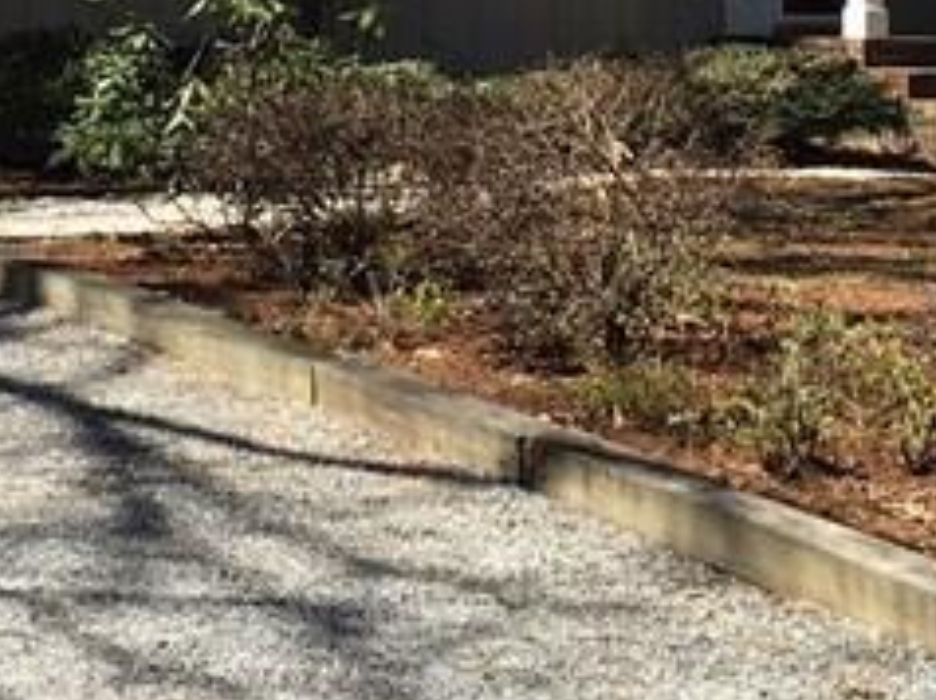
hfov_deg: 15.7
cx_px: 169
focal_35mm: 125
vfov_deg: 11.4
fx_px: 3377
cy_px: -326
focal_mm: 4.15
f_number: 2.2
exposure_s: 1/725
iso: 25
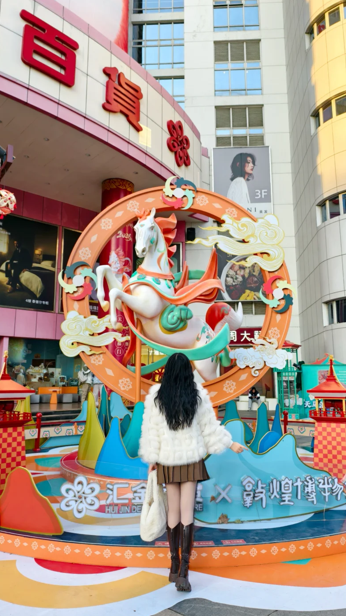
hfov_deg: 44.4
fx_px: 424
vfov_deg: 71.9
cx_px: 185
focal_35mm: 26
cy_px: 305
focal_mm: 6.54
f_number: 4
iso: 72
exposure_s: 1/612
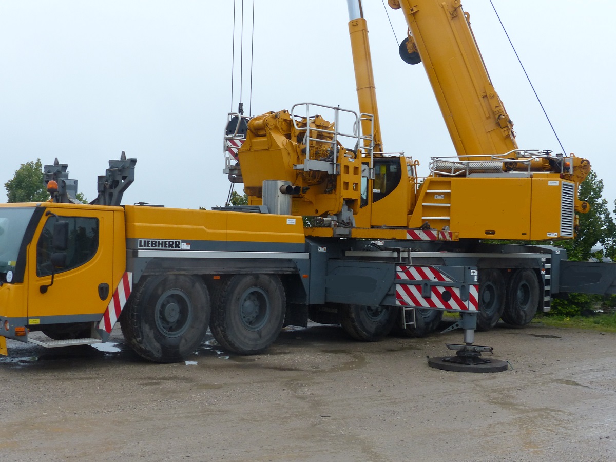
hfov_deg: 42.1
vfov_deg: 32.2
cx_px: 308
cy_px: 231
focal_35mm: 45
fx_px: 801
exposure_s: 1/250
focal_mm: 7.8
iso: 160
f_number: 4
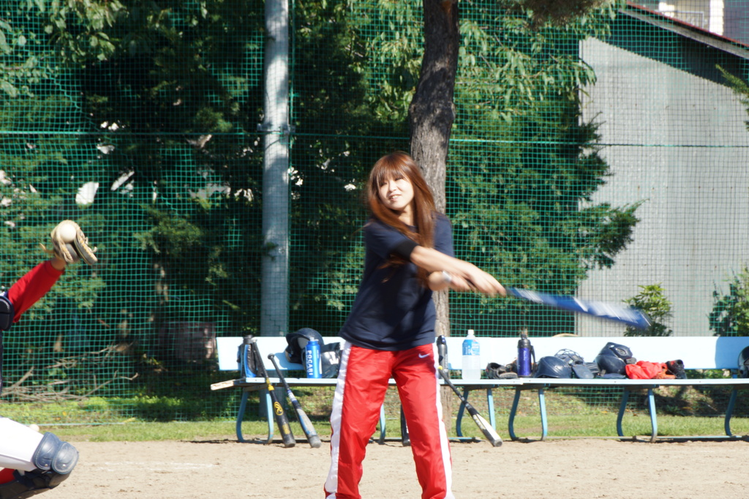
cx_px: 374
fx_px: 6239
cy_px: 250
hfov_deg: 6.9
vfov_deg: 4.6
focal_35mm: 300
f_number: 13
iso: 100
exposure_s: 1/50
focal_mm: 200
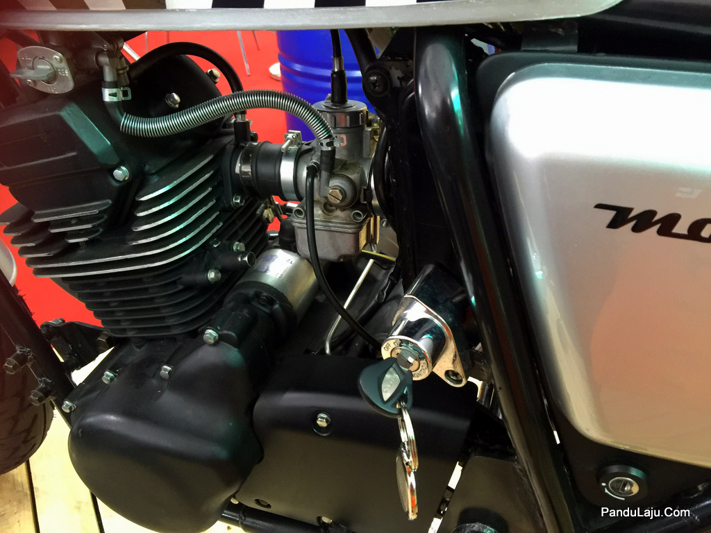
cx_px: 356
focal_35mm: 29
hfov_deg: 61.7
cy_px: 266
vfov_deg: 48.2
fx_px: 596
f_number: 2.2
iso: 125
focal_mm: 4.15
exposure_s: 1/17
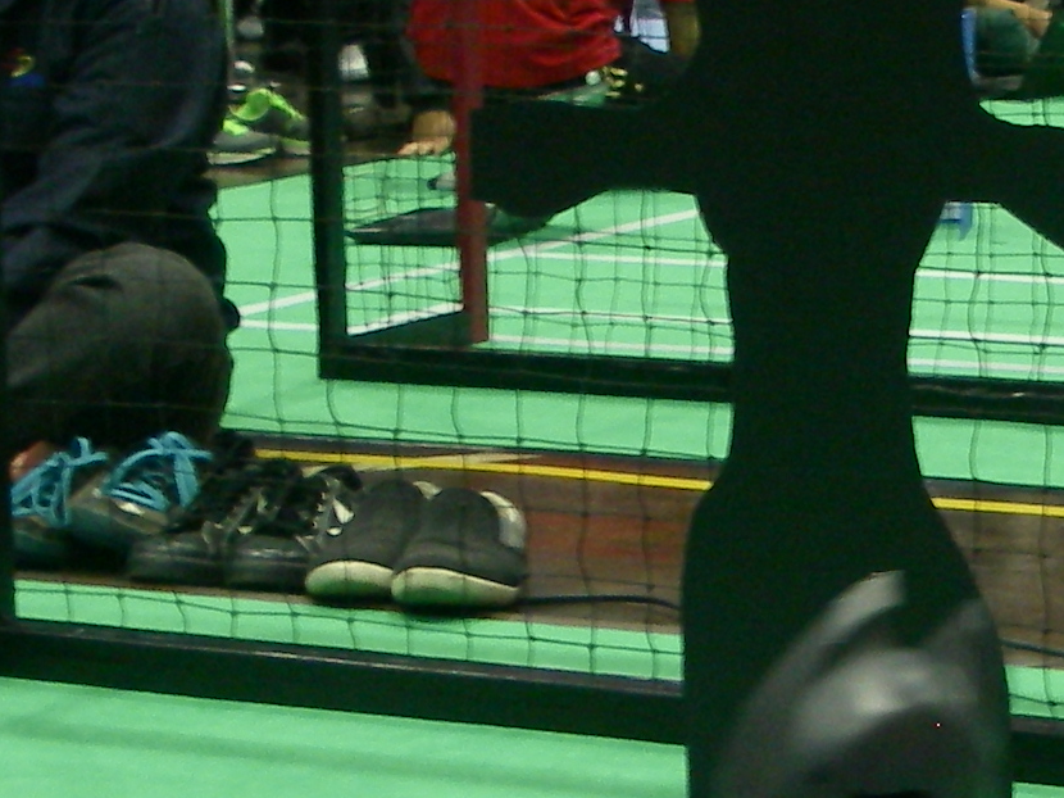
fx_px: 3964
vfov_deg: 11.4
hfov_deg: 15.1
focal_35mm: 129
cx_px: 956
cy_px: 709
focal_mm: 6.3
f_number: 3.3
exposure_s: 1/20
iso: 200
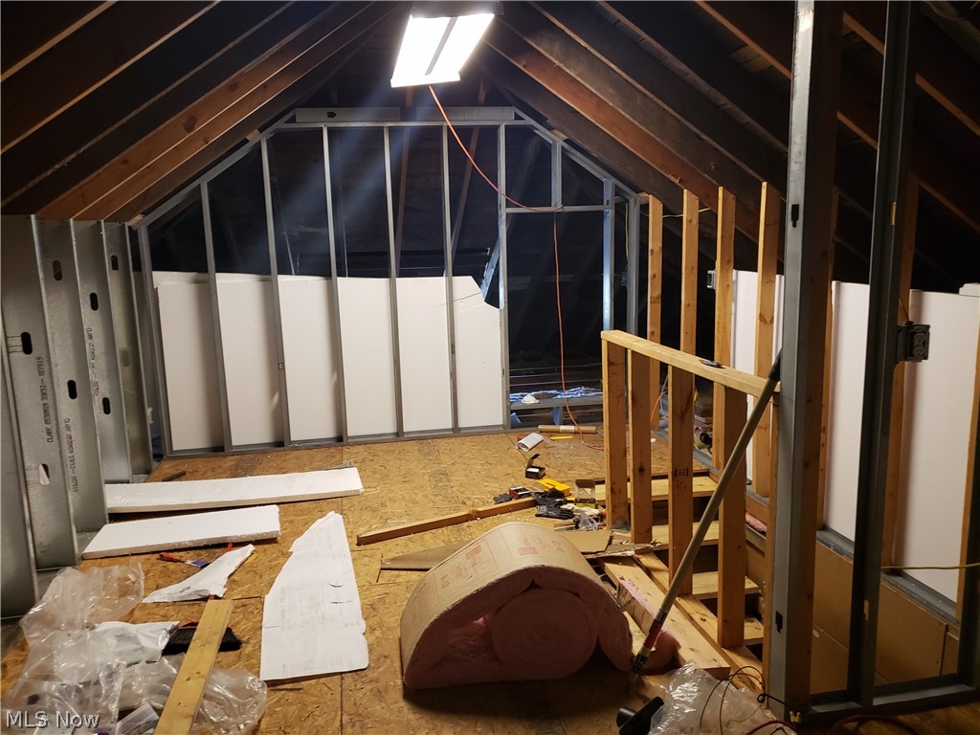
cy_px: 368
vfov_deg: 53.1
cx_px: 490
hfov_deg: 67.3
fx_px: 736
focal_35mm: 26
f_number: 1.5
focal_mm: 4.3
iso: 250
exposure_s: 1/40
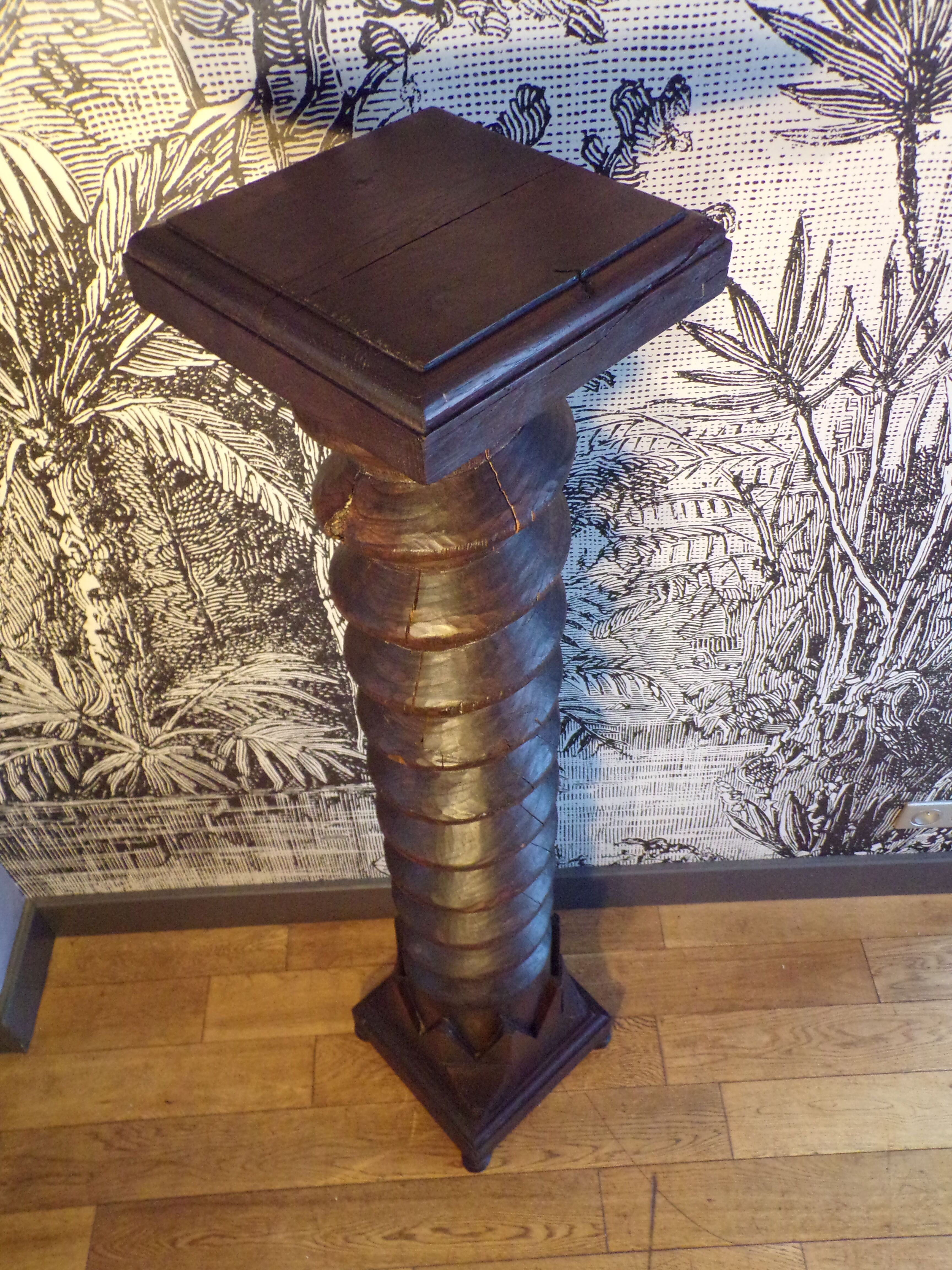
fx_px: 1027
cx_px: 476
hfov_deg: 49.7
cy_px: 635
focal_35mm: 28
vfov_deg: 63.4
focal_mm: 5
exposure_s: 1/17
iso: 714
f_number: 3.1
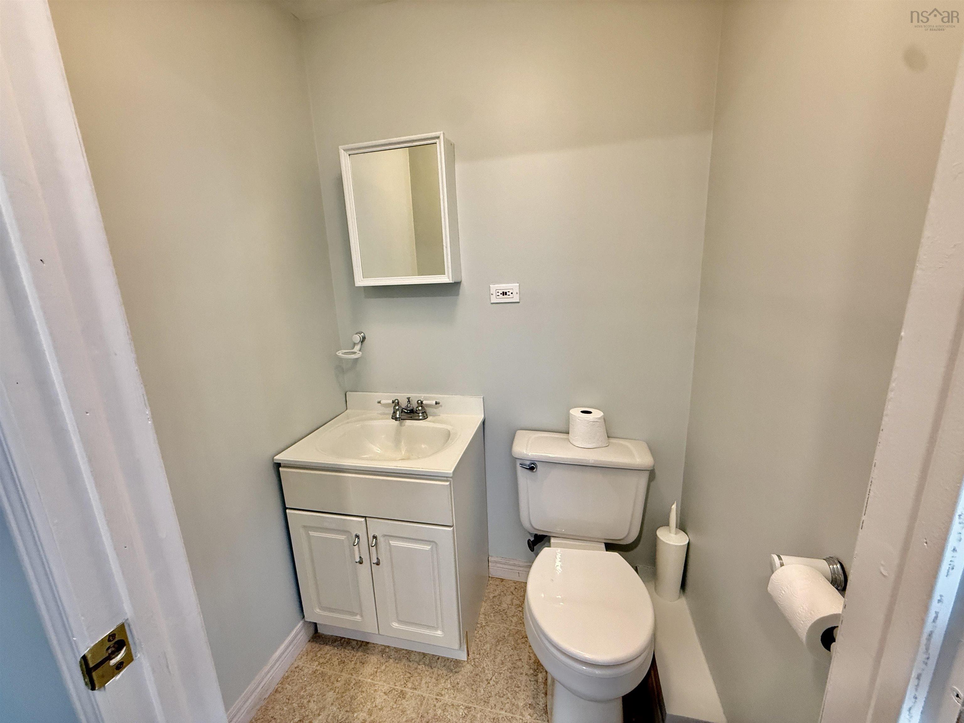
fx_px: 390
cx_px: 482
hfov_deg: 102.1
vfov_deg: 85.7
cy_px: 362
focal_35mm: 14
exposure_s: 1/60
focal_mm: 2.22
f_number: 2.2
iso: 500
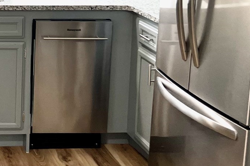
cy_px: -29
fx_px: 562
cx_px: -72
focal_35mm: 81
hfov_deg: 22.5
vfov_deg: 16.2
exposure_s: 1/120
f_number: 1.5
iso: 125
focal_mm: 5.7
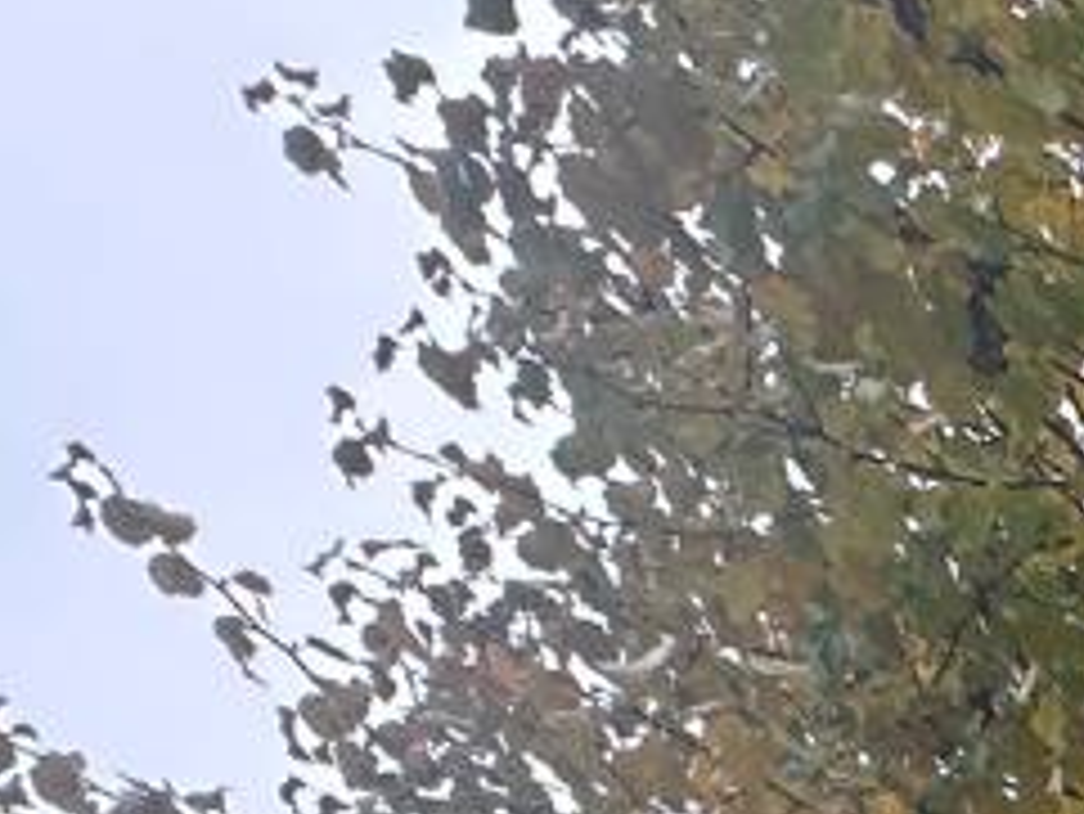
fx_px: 2726
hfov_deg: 13.3
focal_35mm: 87
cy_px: 2228
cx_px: 2865
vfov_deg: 11.8
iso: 40
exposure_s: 1/152
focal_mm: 2.22
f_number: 2.2
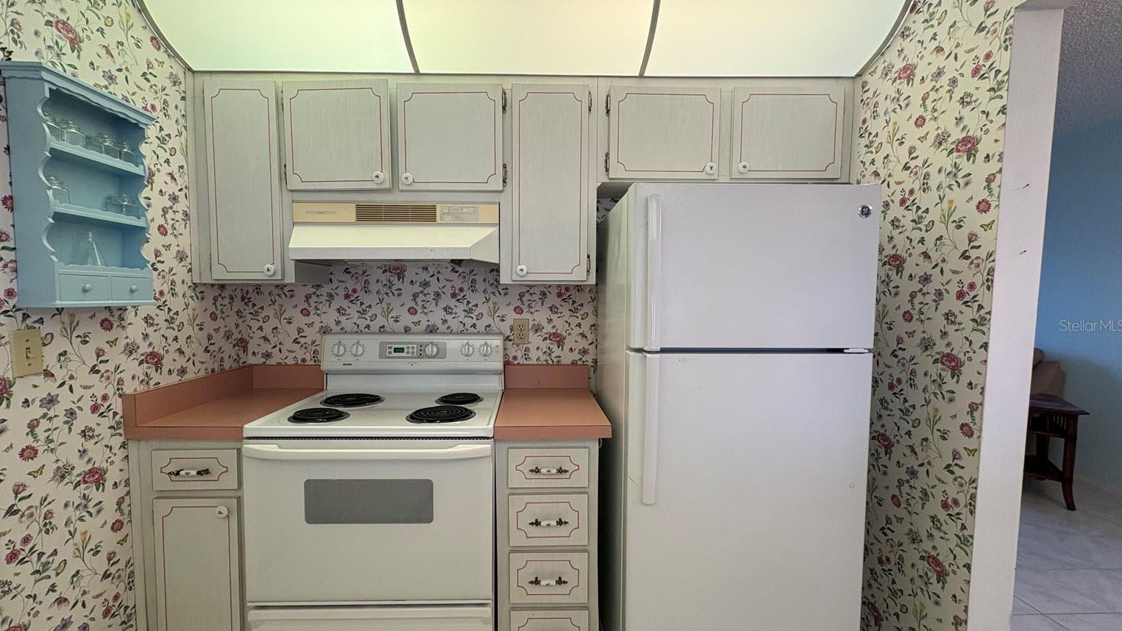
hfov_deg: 99.3
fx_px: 476
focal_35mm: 16
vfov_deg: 67.1
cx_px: 540
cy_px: 325
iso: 200
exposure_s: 1/120
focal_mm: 2.22
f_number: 2.2
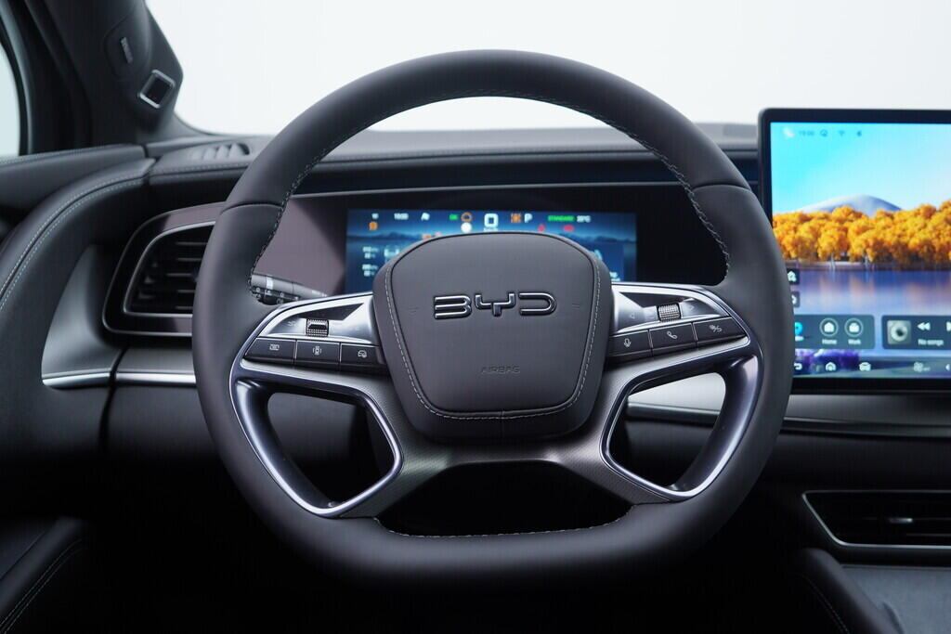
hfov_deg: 53.1
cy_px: 317
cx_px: 476
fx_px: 951
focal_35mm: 36
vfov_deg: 36.9
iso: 125
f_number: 3.2
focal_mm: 24
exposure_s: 1/50
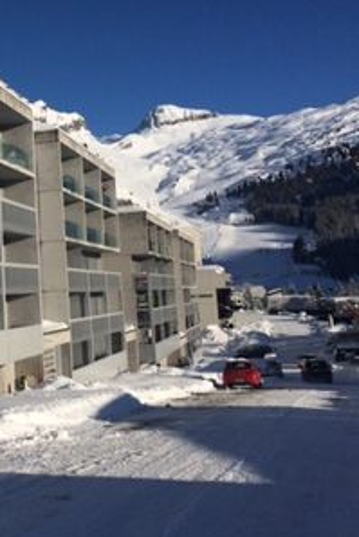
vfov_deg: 36.6
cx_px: -53
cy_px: 200
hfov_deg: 23.3
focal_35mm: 54
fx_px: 807
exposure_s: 1/5128
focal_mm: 4.15
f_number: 2.2
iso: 32
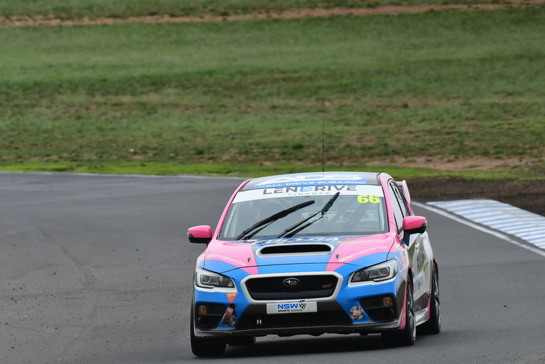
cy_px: 182
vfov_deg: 1.8
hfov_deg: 2.7
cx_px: 272
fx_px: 11358
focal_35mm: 750
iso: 640
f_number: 10
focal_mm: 500
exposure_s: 1/640
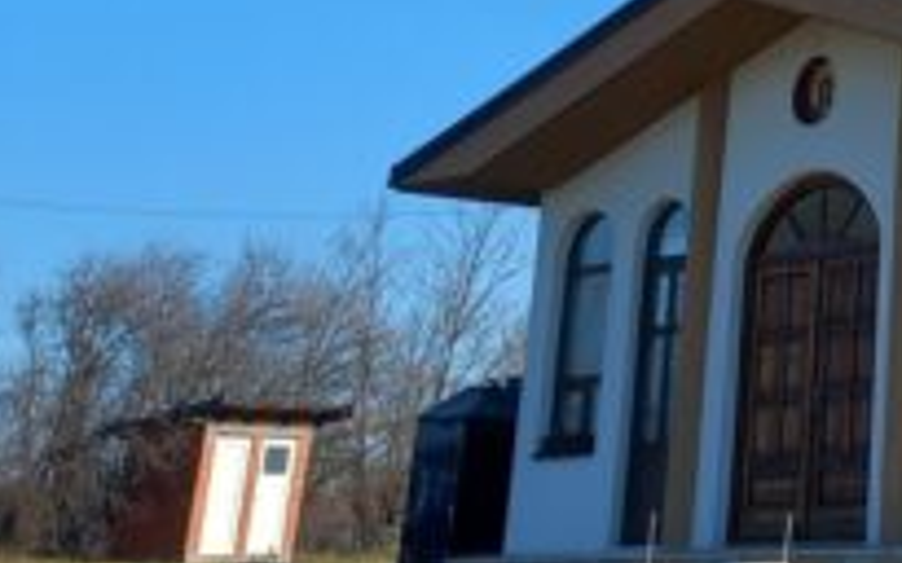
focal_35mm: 97
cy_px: -493
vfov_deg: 12.2
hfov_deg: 19.2
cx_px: 1285
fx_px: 2384
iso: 20
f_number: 1.8
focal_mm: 4
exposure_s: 1/469
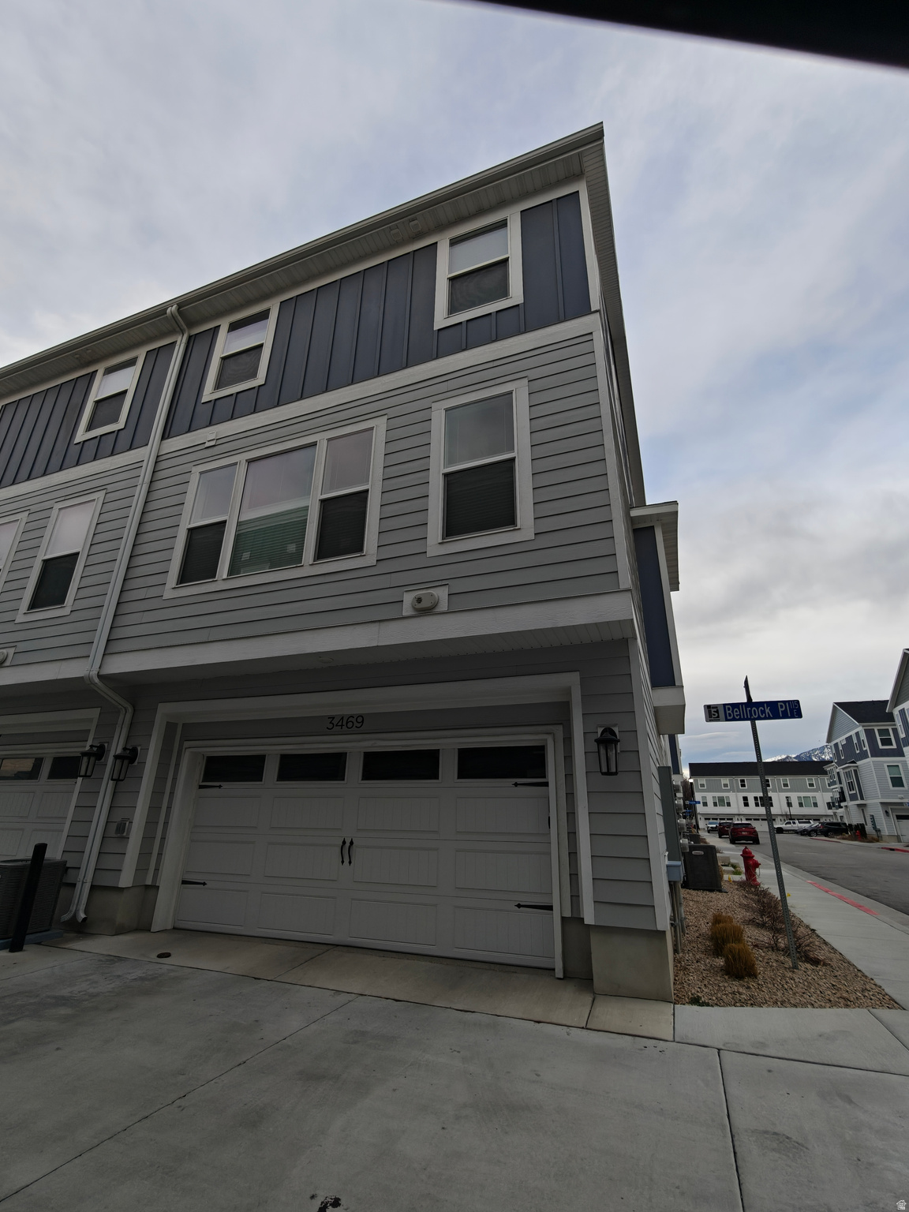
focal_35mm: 15
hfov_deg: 81.7
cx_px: 454
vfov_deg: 98.2
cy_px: 606
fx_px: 525
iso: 320
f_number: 2
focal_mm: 2.3
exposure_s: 1/417
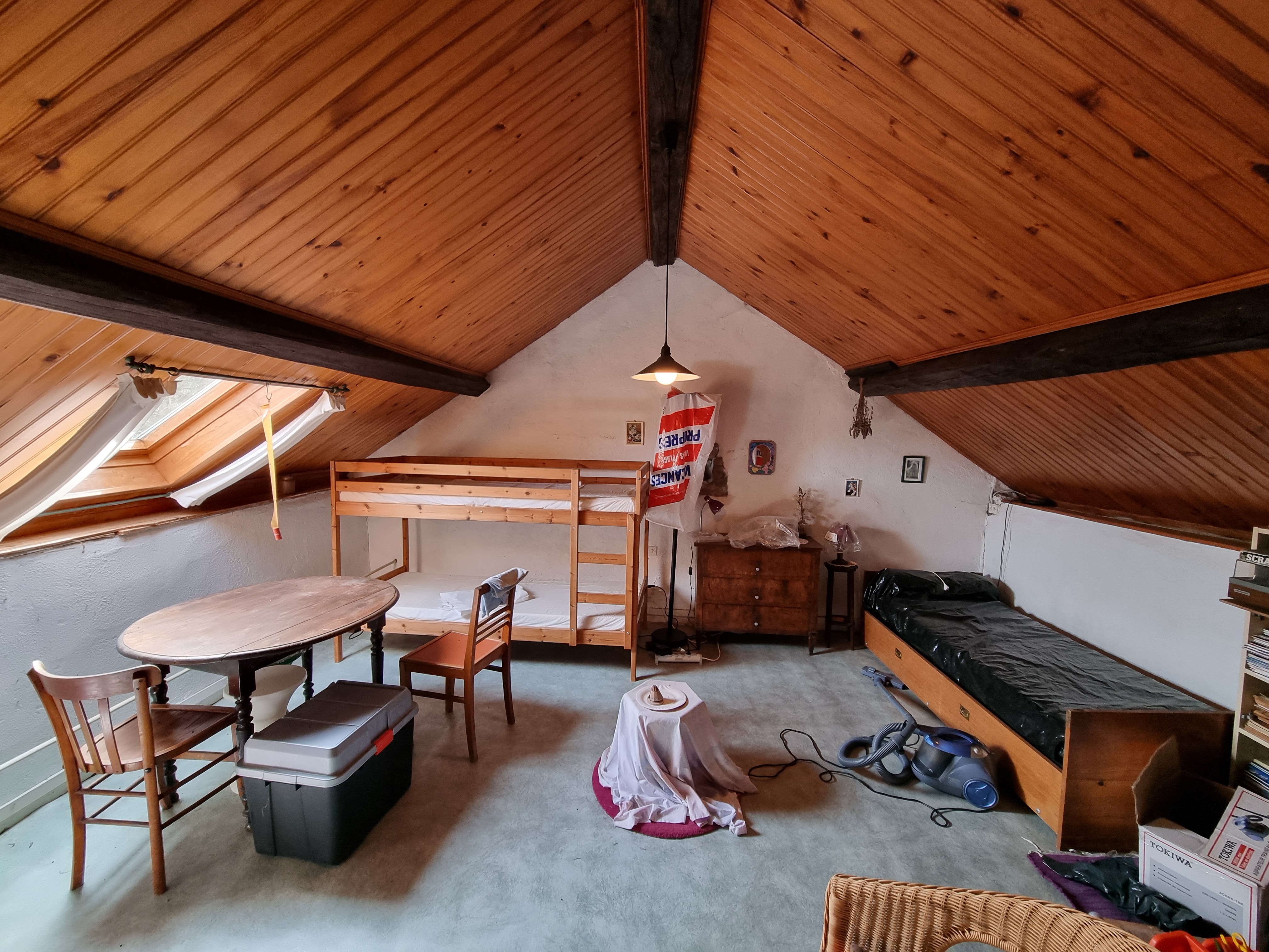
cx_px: 634
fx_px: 477
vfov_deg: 89.9
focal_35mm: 13
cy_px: 476
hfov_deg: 106.2
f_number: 2.2
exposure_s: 1/50
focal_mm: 2.2
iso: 200
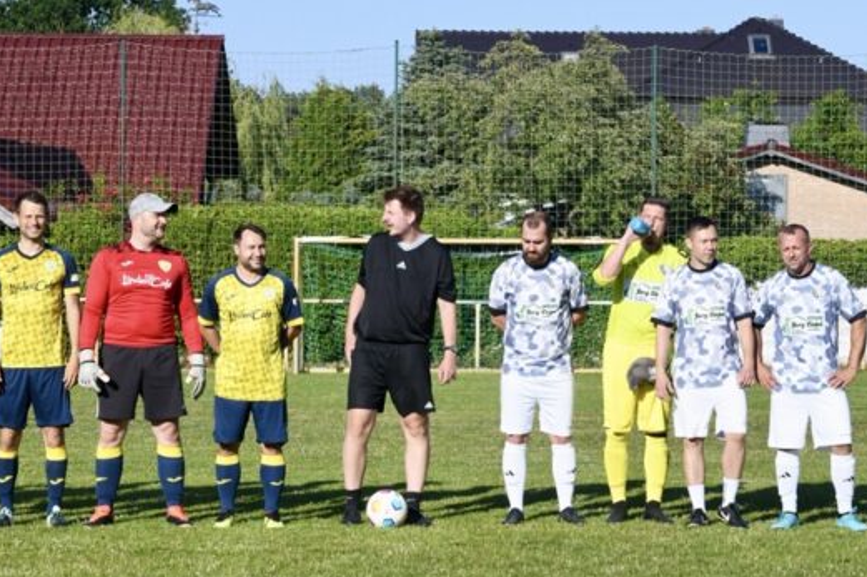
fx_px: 2744
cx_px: 384
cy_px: 432
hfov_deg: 17.9
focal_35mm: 114
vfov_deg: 12.0
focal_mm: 58
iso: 1250
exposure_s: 1/1250
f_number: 13
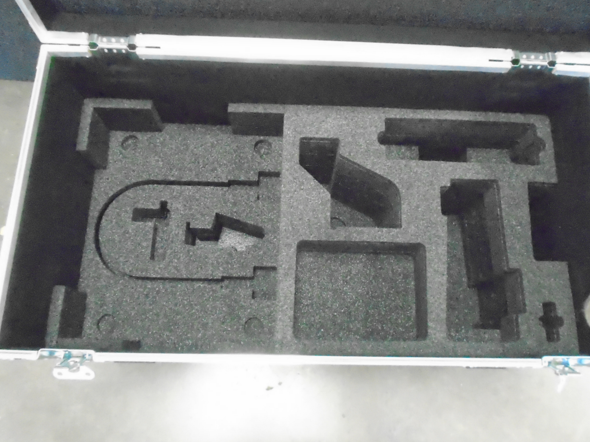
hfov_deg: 63.4
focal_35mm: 28
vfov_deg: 49.7
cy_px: 227
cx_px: 314
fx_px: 477
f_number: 3.2
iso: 3200
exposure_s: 1/60
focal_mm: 4.6
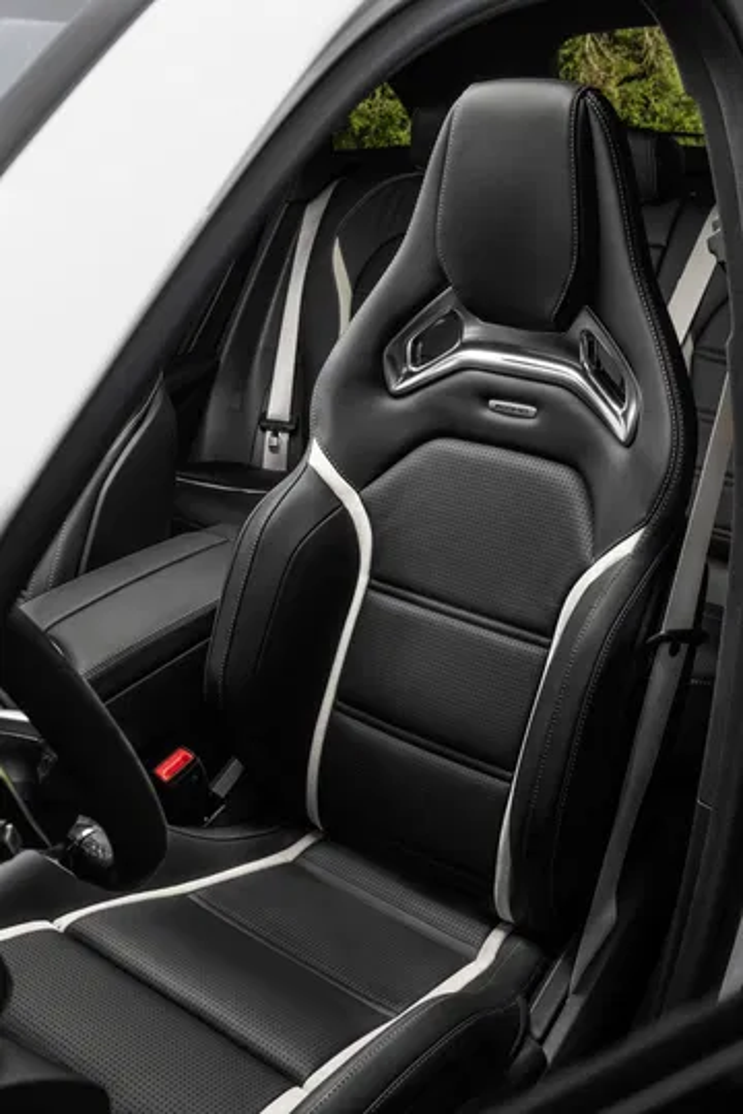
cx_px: 372
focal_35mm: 40
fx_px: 1238
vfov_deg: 48.5
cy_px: 557
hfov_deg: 33.4
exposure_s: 1/125
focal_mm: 40
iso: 200
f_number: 11
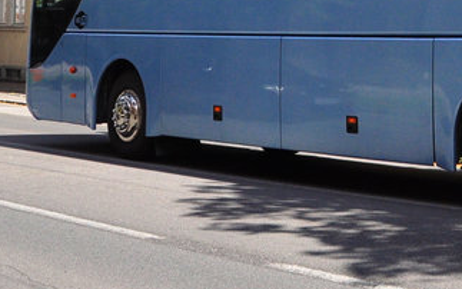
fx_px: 1285
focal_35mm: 102
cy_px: -161
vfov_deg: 12.2
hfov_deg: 19.4
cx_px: 522
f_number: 4
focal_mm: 18
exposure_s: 1/2500
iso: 500
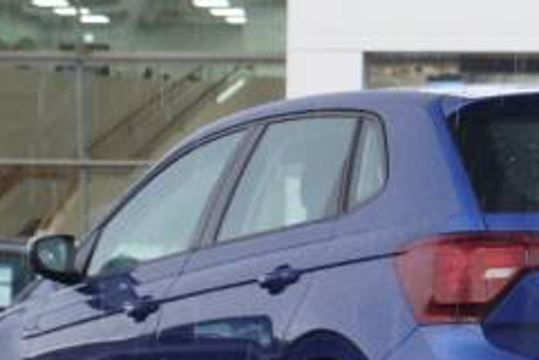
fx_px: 2861
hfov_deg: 10.7
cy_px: 280
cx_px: 414
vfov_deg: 7.2
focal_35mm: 191
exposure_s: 1/160
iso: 1600
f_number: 5.6
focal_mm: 48
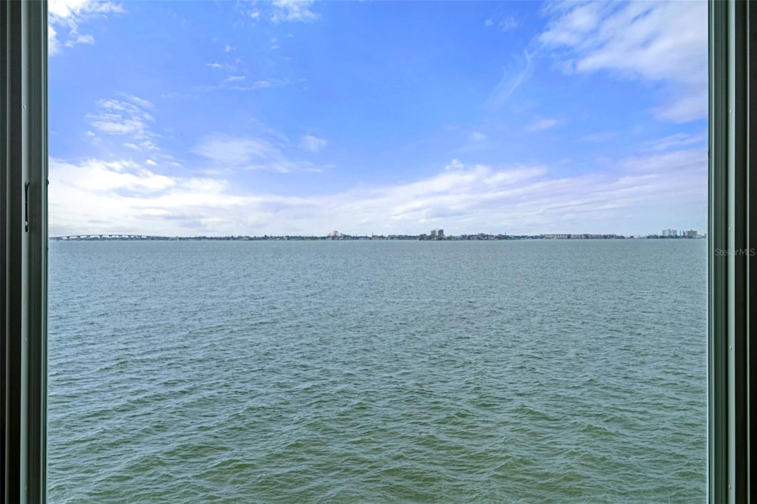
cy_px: 252
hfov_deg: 54.4
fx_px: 736
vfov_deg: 37.8
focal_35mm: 35
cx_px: 378
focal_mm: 35
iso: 320
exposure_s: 1/500
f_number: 6.3
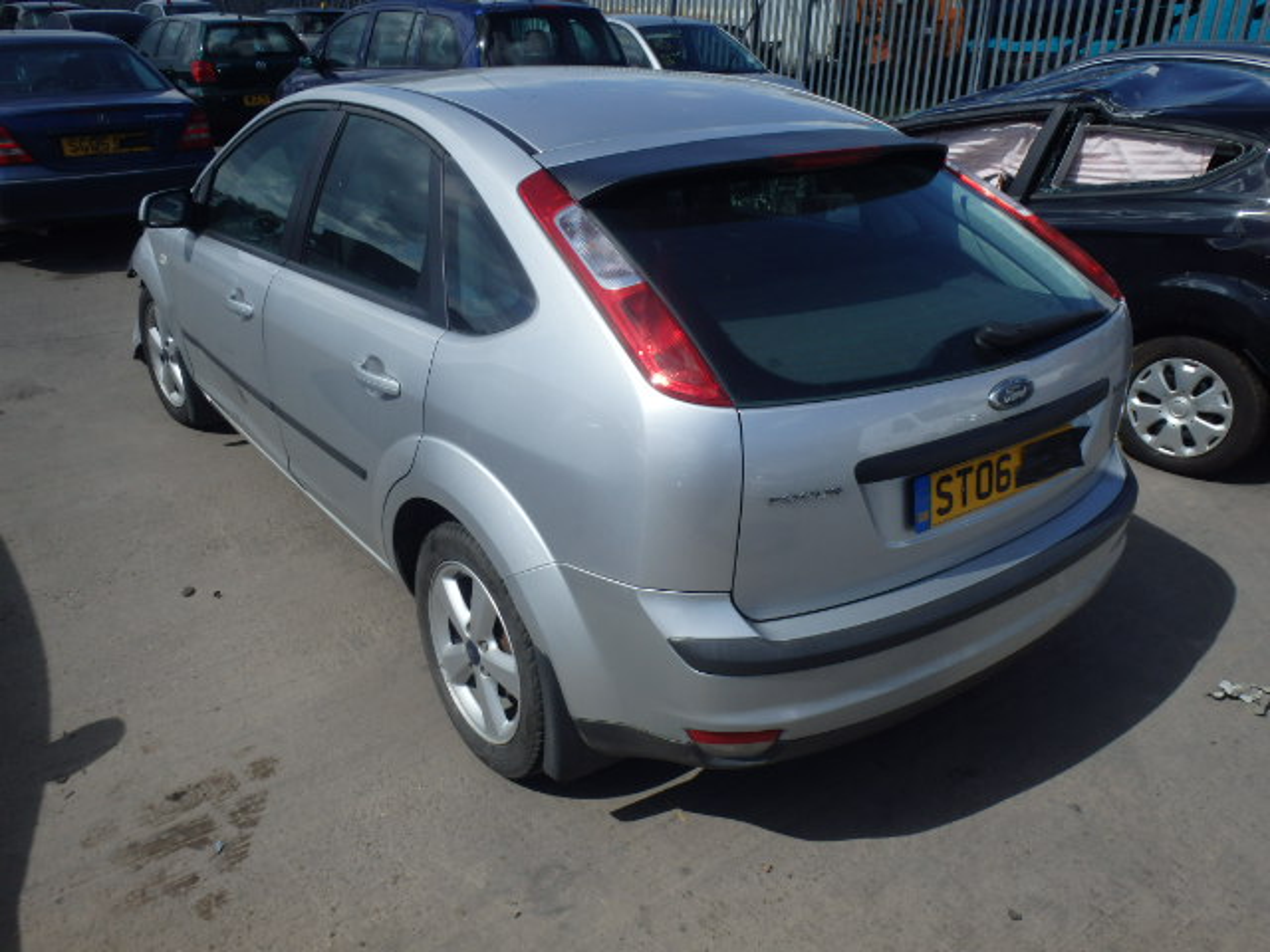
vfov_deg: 49.7
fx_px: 1027
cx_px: 635
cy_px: 476
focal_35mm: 28
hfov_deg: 63.4
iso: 125
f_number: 11
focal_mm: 5
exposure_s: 1/200
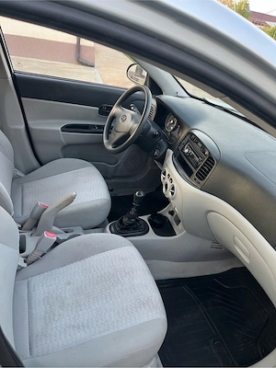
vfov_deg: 67.3
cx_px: 138
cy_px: 184
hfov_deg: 53.1
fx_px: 276
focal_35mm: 26
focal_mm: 5.1
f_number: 1.6
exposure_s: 1/60
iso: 160
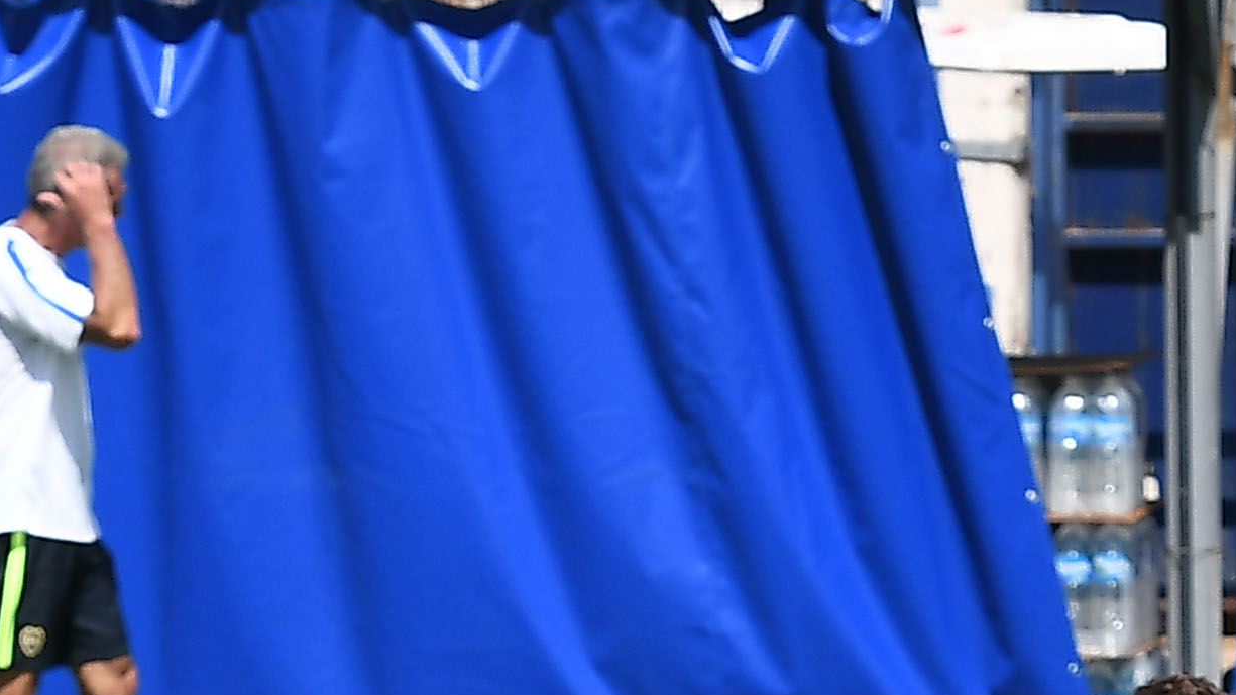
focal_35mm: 871
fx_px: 28545
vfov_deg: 1.4
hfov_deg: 2.5
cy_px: 1735
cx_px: 353
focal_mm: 122
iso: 200
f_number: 6.3
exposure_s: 1/800
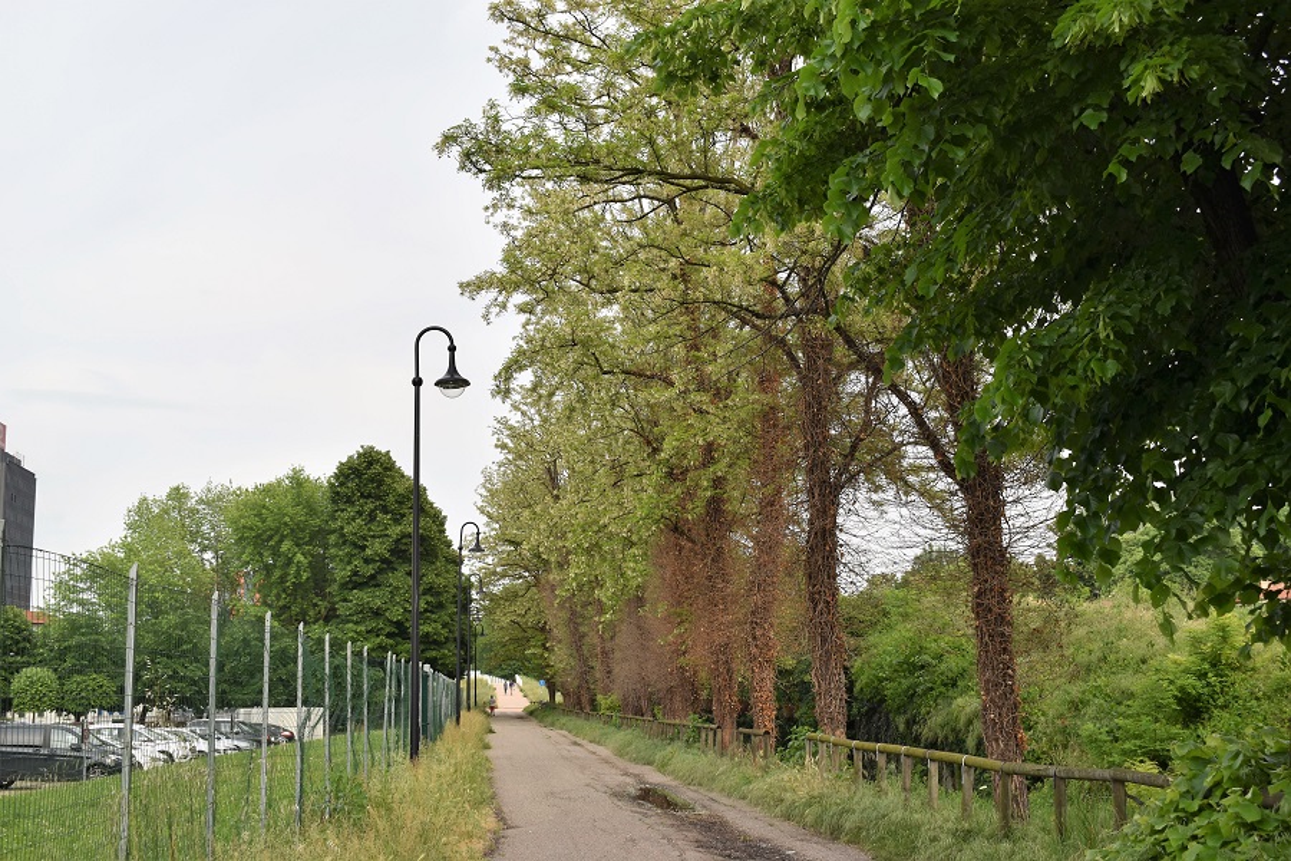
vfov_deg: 29.9
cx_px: 646
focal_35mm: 45
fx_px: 1614
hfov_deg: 43.6
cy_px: 430
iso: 100
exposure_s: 1/200
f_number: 7.1
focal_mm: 30
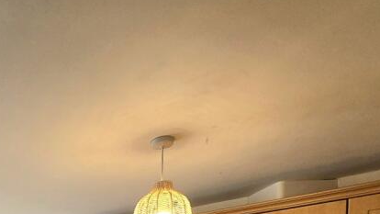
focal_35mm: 35
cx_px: -6
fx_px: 353
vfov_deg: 25.1
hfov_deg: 46.6
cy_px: 326
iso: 160
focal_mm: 2.2
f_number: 2.2
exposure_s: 1/60.2
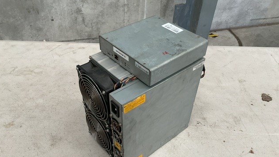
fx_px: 237
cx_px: 138
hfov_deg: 61.0
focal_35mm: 32
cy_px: 98
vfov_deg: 36.4
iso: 50
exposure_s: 1/50
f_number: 1.8
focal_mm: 3
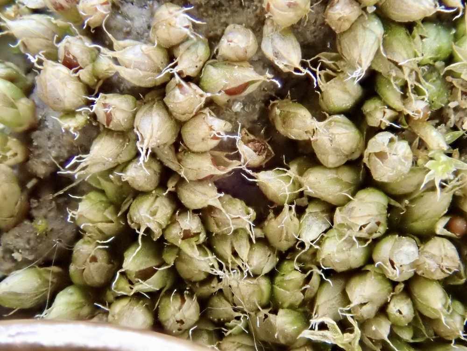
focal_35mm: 85
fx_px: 1147
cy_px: 176
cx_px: 234
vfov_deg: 17.4
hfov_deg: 23.0
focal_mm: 15.41
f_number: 6.3
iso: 1600
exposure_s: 1/25
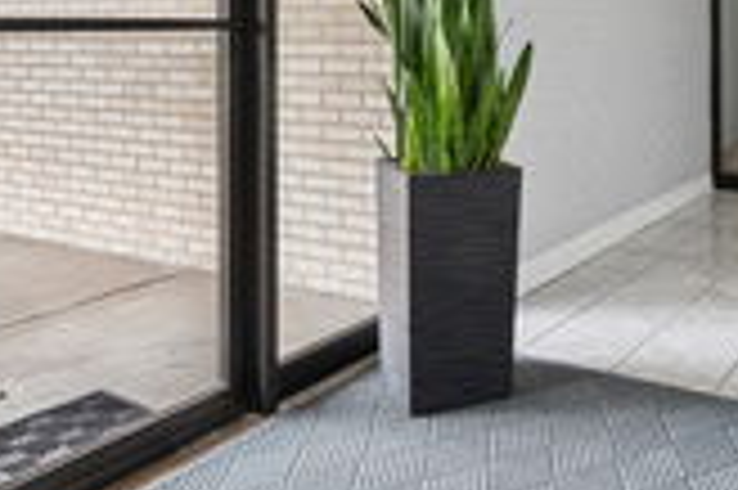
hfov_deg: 46.1
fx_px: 840
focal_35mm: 41
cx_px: 536
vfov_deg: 31.1
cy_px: 47
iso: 200
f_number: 9.5
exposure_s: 1/8
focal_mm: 14
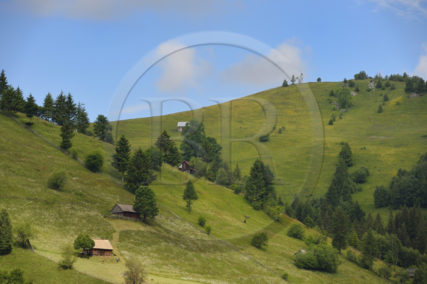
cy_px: 142
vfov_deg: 6.9
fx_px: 2370
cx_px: 214
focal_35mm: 200
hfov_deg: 10.3
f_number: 10
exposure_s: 1/320
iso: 200
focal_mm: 200
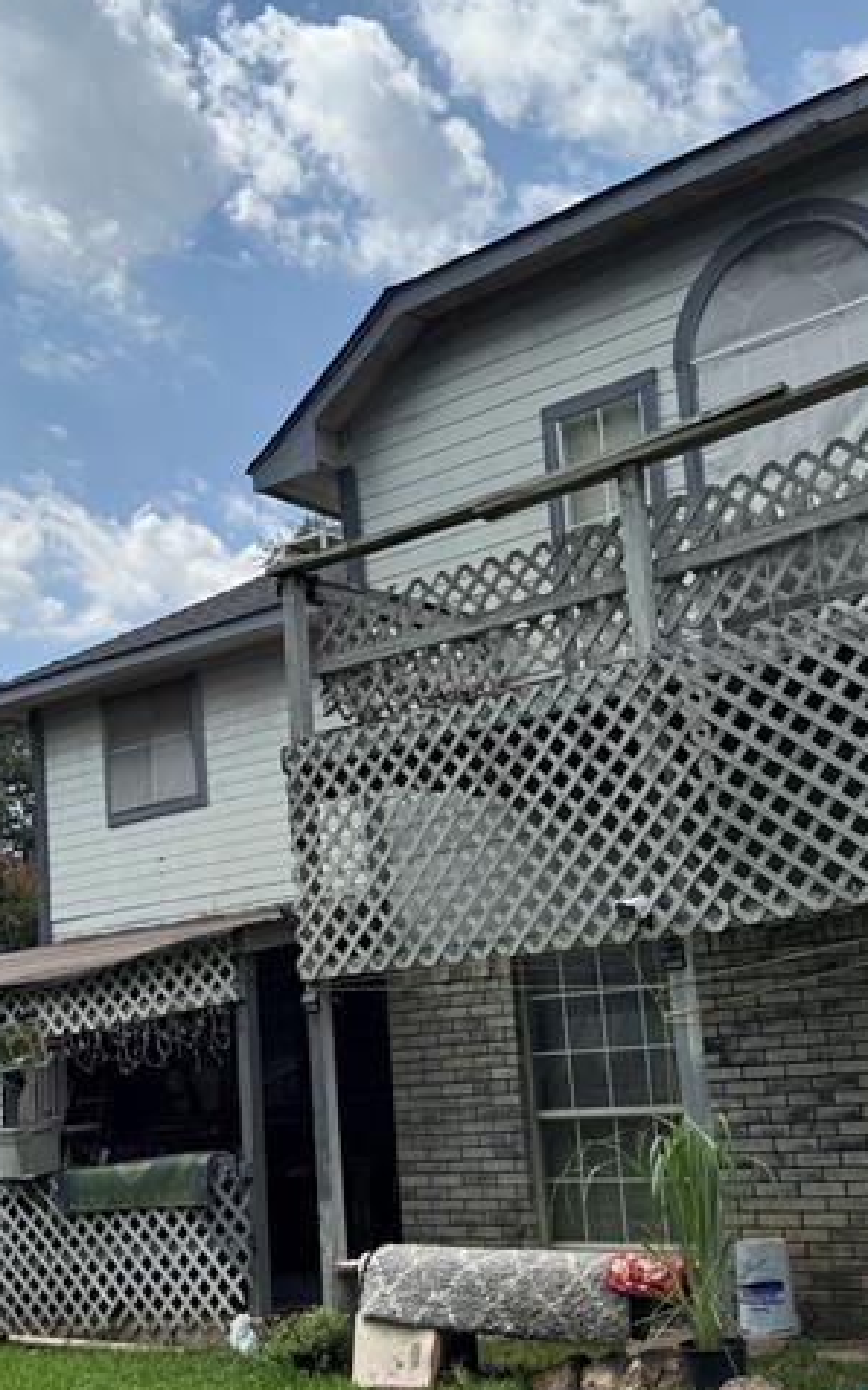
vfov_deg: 48.0
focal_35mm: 41
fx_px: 1552
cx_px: 486
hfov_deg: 31.2
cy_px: 804
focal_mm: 6.76
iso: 100
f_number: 1.78
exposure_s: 1/6173
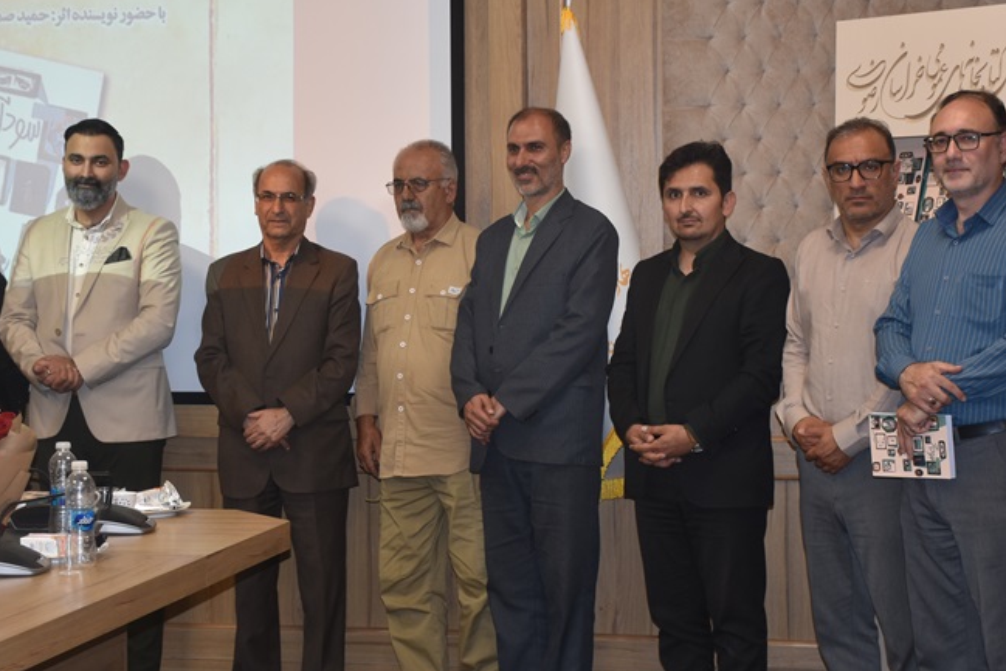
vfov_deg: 16.5
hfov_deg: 24.5
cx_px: 490
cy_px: 272
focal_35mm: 83
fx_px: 2314
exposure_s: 1/80
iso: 400
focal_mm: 35
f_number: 4.2
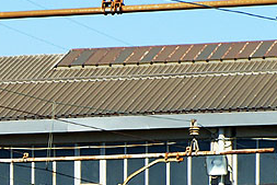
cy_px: 348
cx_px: -227
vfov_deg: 3.0
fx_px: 3503
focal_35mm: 455
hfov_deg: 4.5
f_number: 9
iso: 200
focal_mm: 75
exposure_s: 1/320
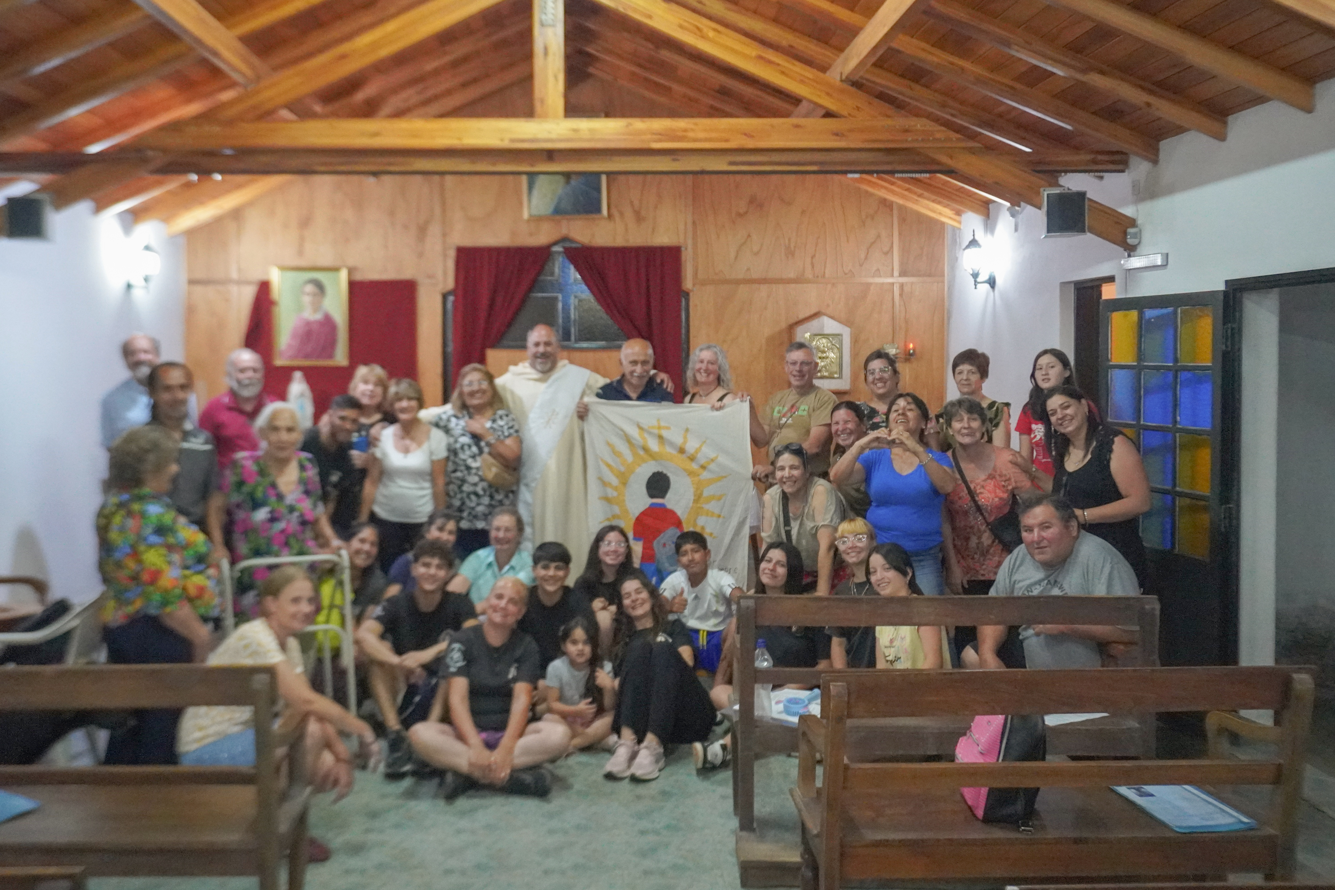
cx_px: 668
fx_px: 1112
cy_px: 445
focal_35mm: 30
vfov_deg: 43.6
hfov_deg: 61.9
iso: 6400
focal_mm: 20
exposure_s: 1/80
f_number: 4
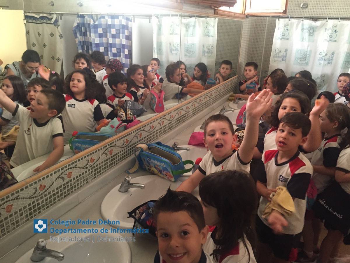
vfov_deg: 48.2
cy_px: 132
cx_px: 175
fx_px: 293
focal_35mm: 29
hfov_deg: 61.7
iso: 250
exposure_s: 1/25
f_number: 2.2
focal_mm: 4.15
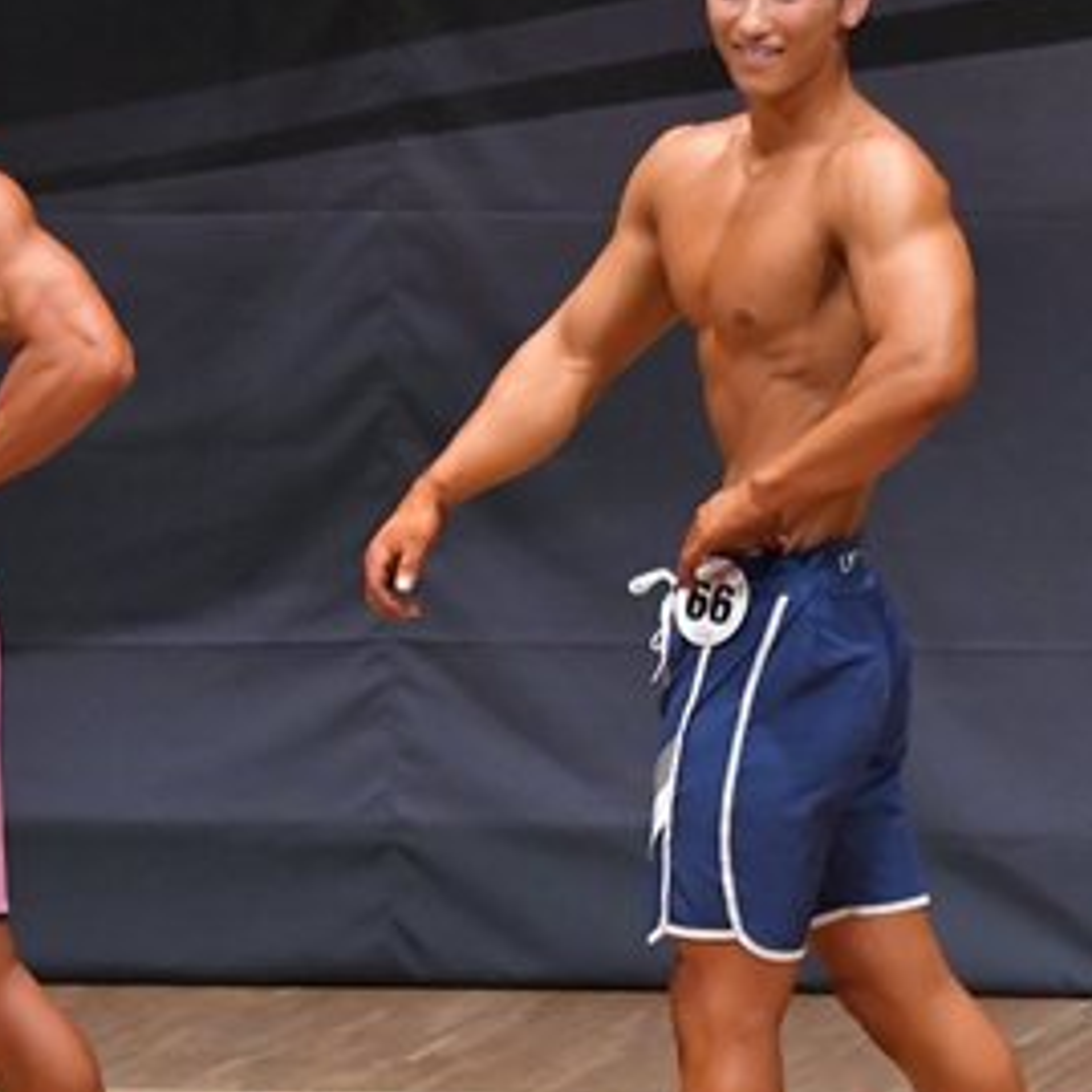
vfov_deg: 3.2
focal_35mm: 550
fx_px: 19630
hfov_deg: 3.2
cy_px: 706
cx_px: 607
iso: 6400
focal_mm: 150
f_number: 5.6
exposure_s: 1/400
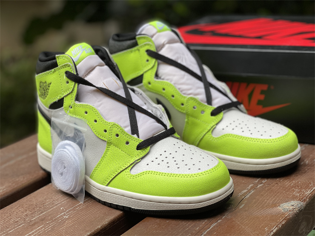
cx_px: 158
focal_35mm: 64
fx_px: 582
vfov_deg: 22.9
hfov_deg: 30.3
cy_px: 118
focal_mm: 7.5
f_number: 2.2
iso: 32
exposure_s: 1/121
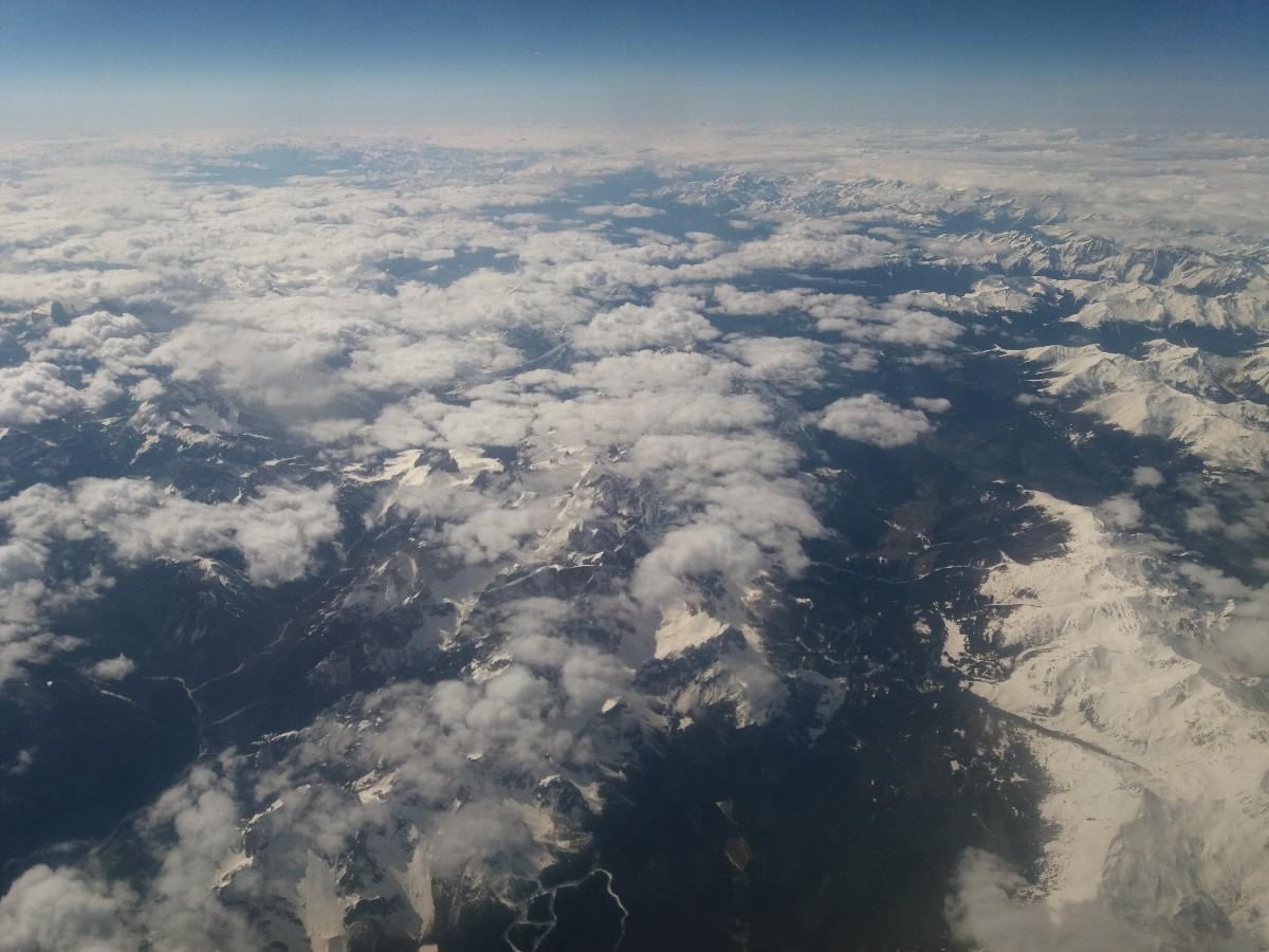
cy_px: 476
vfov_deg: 49.7
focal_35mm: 28
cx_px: 634
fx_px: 1026
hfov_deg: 63.4
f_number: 1.9
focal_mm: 3.7
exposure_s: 1/3230
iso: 64
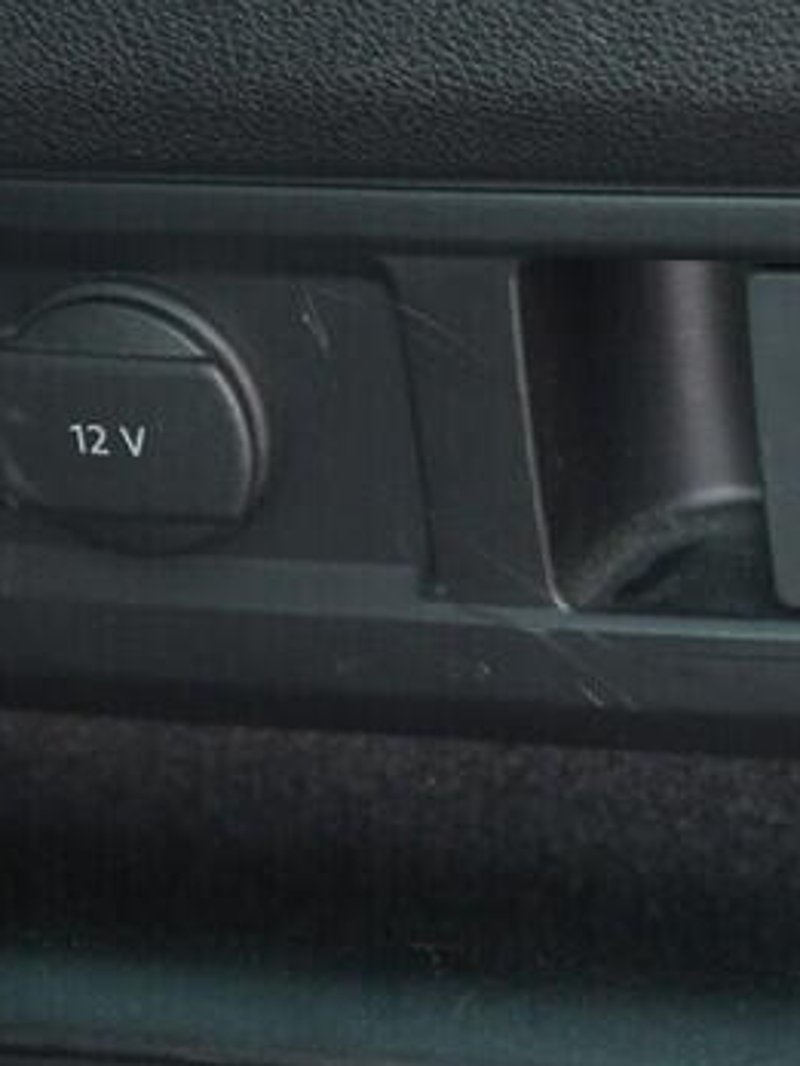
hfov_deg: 13.8
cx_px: 1097
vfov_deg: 19.3
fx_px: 3143
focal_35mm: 102
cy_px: 571
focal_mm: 24
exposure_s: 1/40
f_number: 2.8
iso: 1600
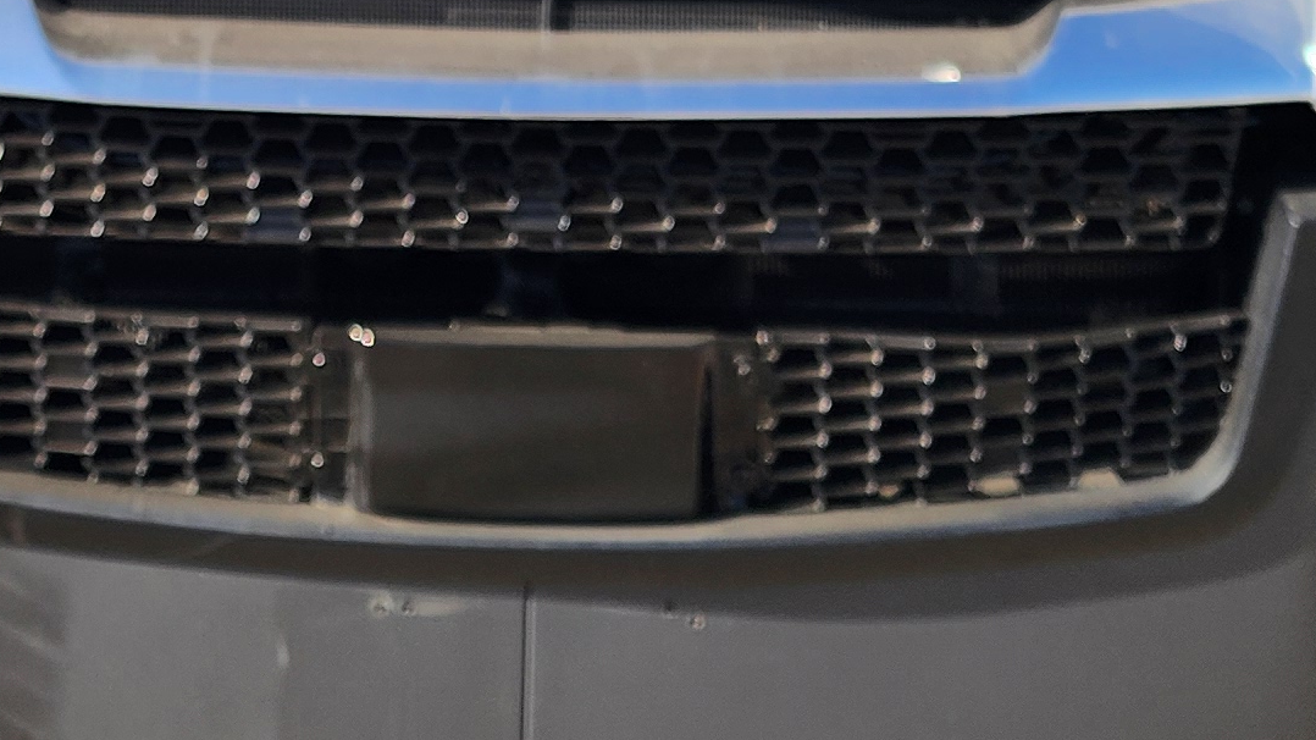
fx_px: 3245
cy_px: -802
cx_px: 514
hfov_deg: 22.9
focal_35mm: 93
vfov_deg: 11.5
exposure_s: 1/697
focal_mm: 6.4
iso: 12
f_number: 1.8
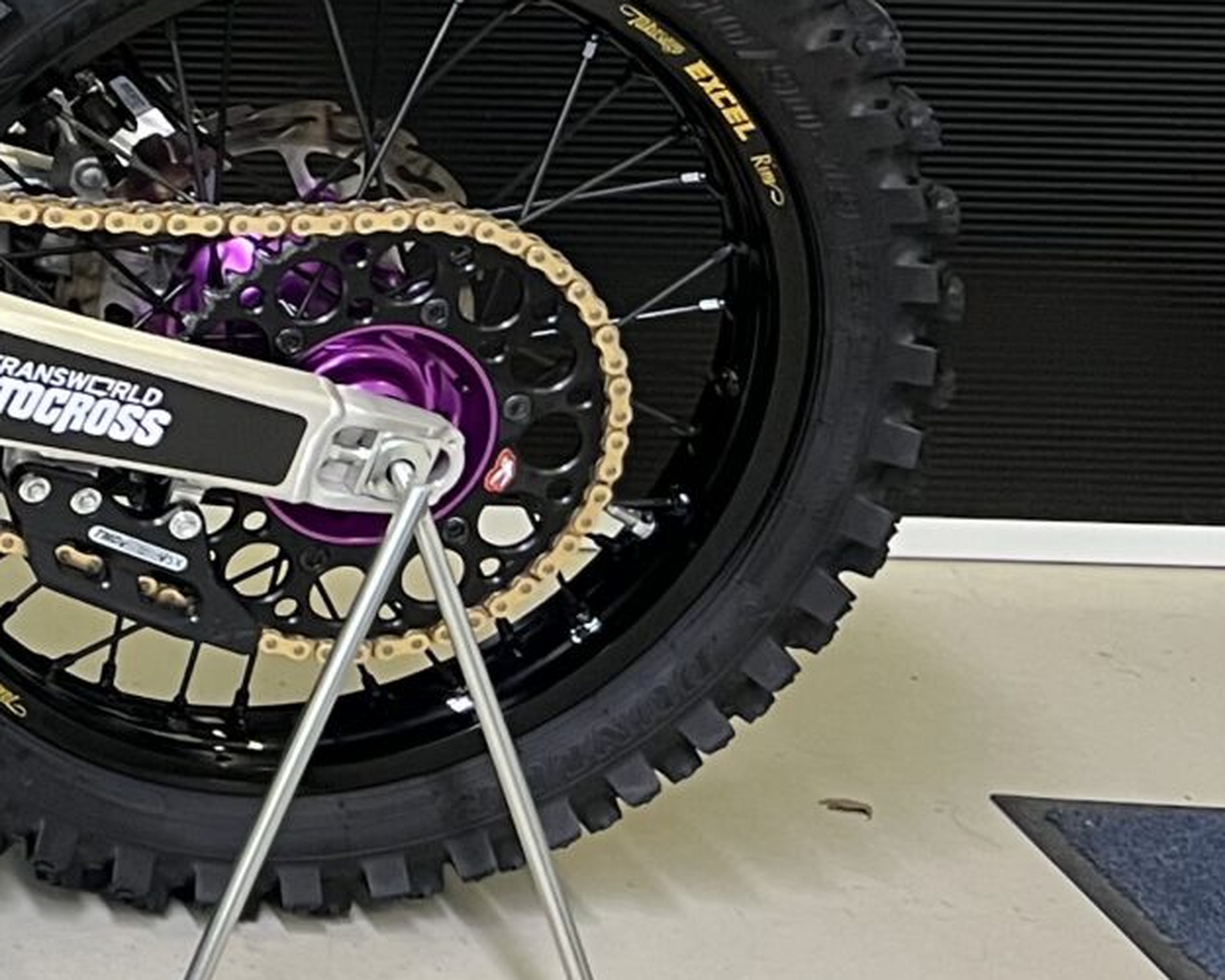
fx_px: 3771
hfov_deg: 15.9
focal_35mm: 104
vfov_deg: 14.4
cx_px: -929
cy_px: -174
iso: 320
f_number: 1.5
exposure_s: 1/50
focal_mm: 5.7
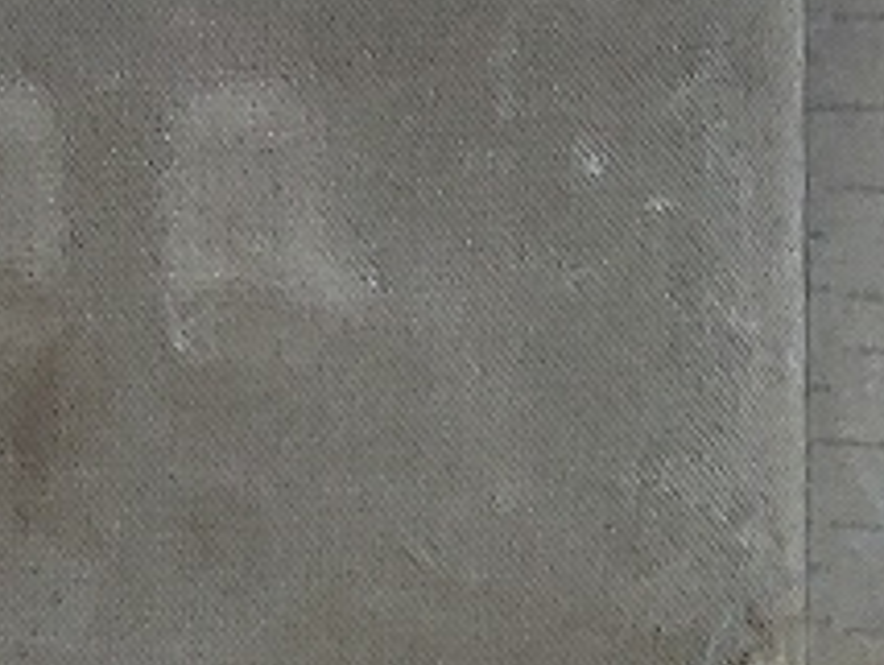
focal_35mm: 194
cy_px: -1033
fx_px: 4960
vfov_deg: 7.1
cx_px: 235
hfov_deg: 10.2
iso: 68
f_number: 1.5
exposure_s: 1/100
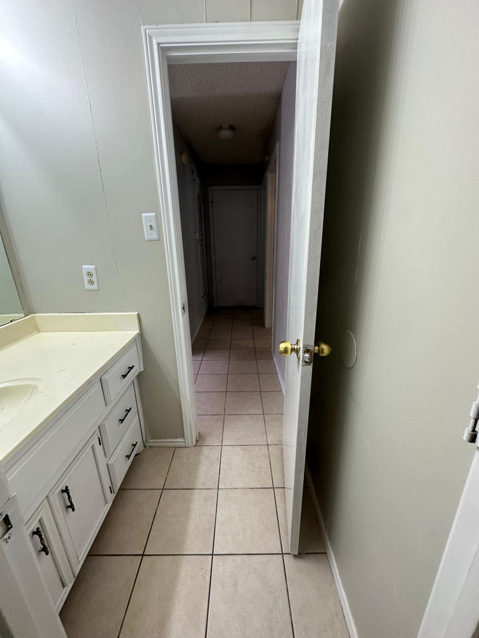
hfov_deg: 85.7
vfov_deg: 102.1
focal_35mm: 14
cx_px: 240
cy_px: 319
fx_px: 258
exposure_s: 1/120
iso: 160
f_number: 2.2
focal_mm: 2.22
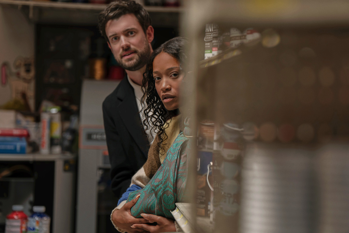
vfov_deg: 10.4
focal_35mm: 132
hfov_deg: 15.5
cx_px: 174
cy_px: 116
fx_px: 1280
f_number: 3.2
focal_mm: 132
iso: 1600
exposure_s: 1/200
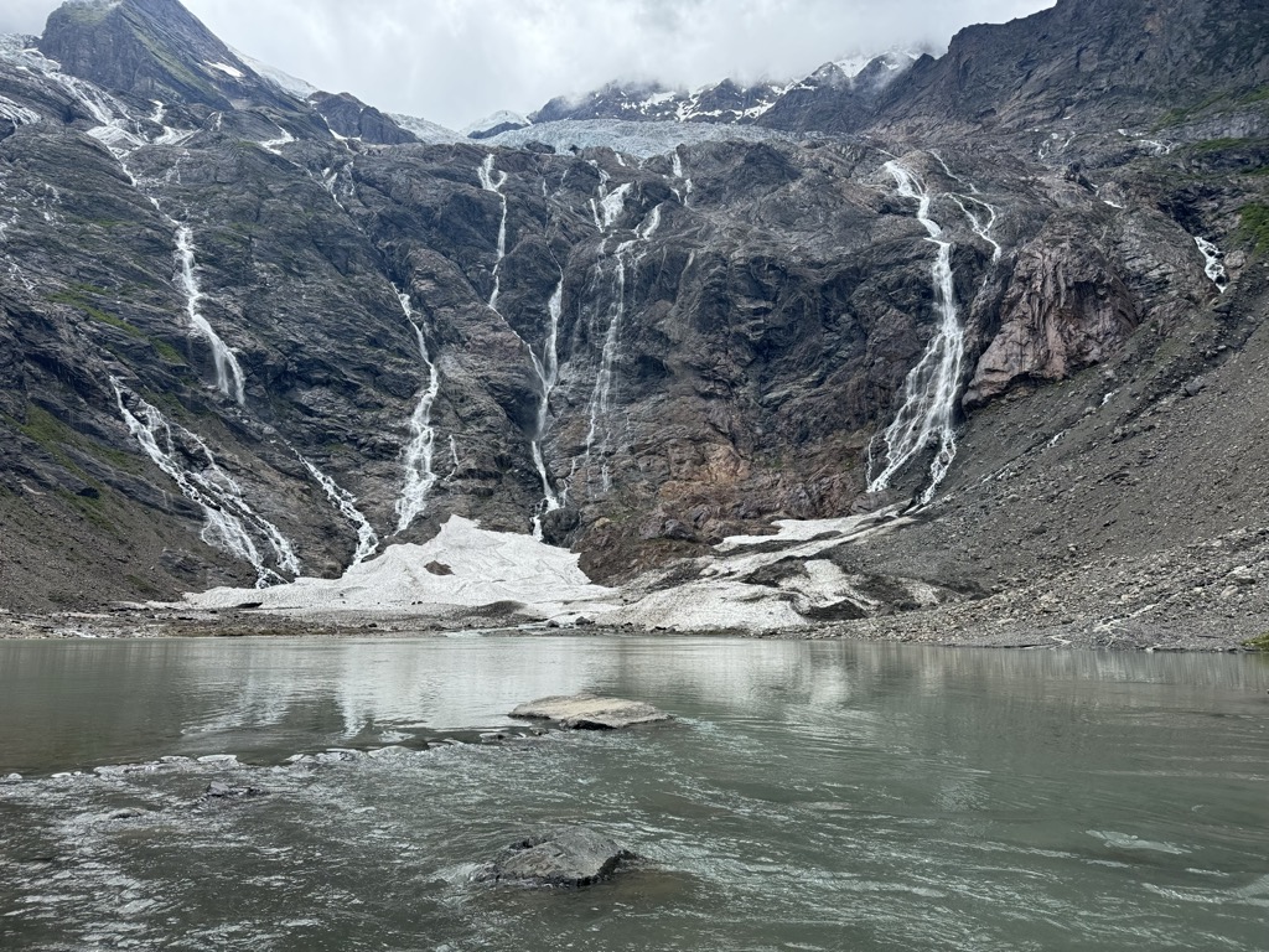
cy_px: 476
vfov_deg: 56.8
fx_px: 880
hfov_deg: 71.6
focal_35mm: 24
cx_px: 634
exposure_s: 1/3413
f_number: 1.78
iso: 80
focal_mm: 6.76
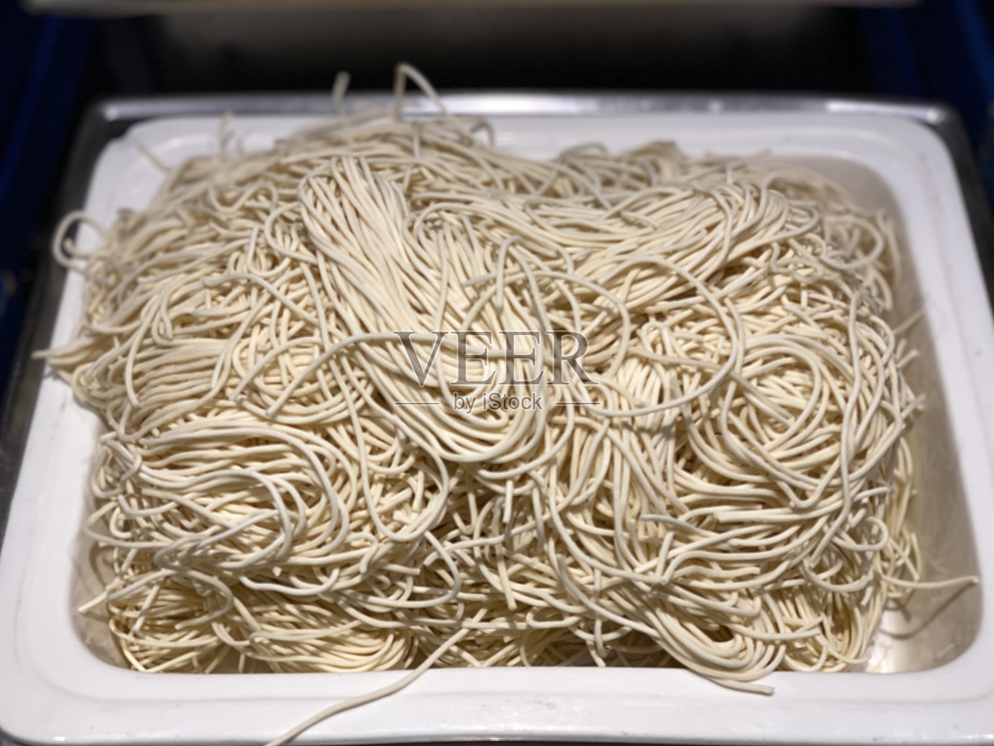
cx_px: 497
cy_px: 373
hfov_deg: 36.8
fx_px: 1493
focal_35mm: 52
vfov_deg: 28.0
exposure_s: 1/100
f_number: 2
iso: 20
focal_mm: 6
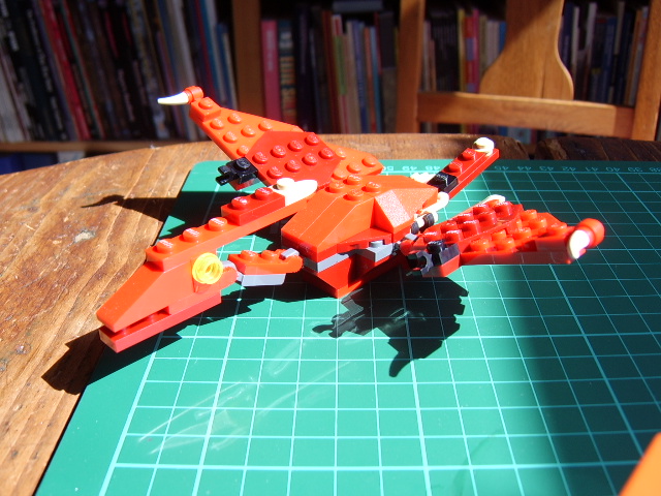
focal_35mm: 31
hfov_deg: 58.4
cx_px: 330
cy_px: 248
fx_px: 592
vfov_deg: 45.4
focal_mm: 8.13
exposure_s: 1/148
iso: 50
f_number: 4
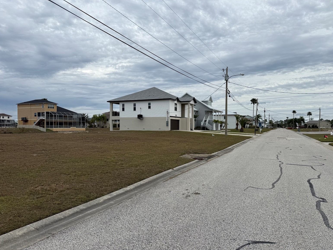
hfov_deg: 69.4
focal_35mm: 25
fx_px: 240
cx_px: 169
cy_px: 129
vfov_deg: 54.9
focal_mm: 6.76
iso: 80
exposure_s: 1/5319
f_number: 1.78
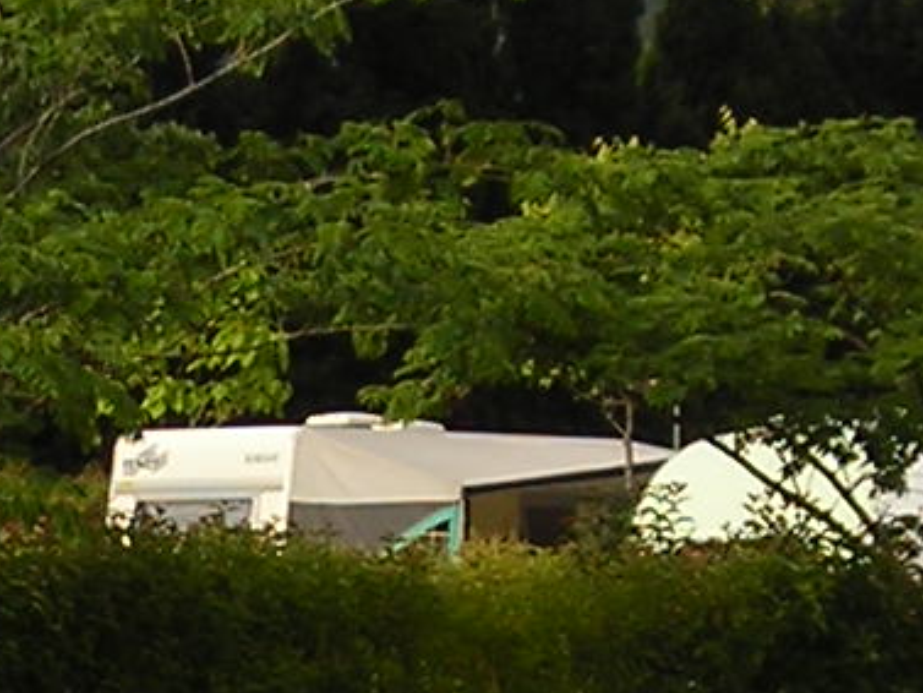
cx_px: 355
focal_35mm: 306
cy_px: 889
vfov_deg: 4.8
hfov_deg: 6.5
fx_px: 8162
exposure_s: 1/242
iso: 50
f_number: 3.3
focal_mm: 6.8
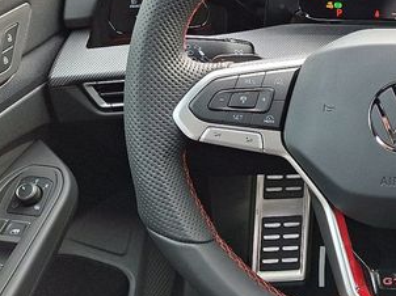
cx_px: 410
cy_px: 93
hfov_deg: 32.8
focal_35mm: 53
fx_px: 606
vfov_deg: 27.3
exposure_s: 1/100
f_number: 1.8
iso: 30
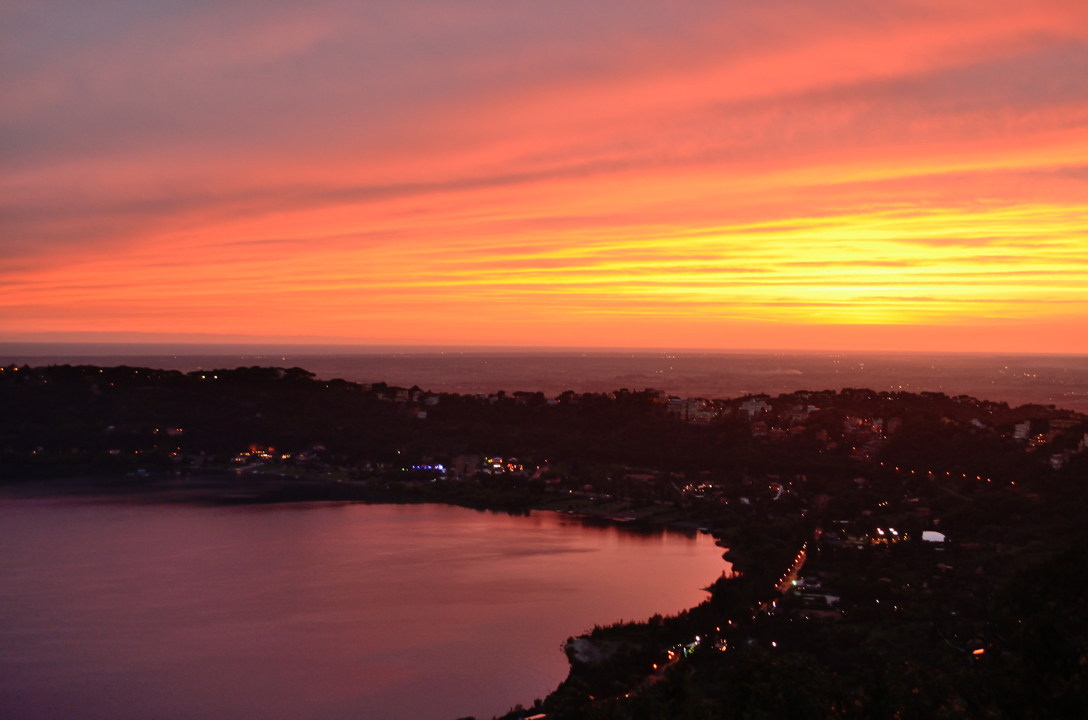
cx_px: 544
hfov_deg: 41.2
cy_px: 360
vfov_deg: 27.9
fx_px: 1447
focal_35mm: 48
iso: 200
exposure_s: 1/20
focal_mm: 32
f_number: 5.6
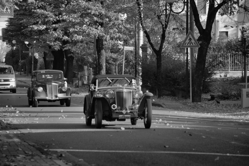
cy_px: 83
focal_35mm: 200
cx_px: 124
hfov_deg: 10.3
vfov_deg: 6.9
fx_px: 1381
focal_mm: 133
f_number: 5.6
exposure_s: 1/320
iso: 100
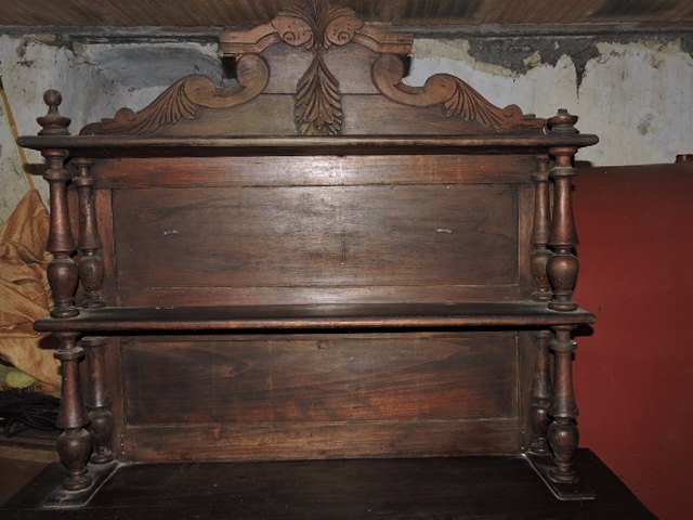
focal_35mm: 33
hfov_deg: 55.4
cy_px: 260
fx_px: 661
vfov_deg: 42.9
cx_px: 346
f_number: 3.6
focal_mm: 5.9
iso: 100
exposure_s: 1/60
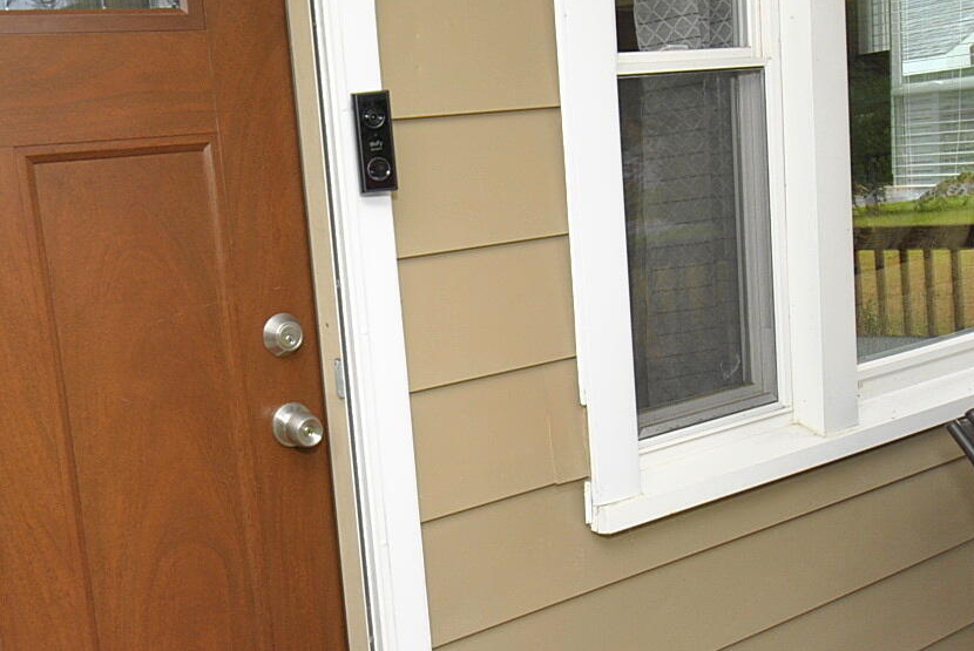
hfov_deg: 53.1
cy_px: 324
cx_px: 310
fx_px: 948
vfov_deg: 37.9
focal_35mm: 35
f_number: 3.5
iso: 200
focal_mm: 10
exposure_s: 1/160
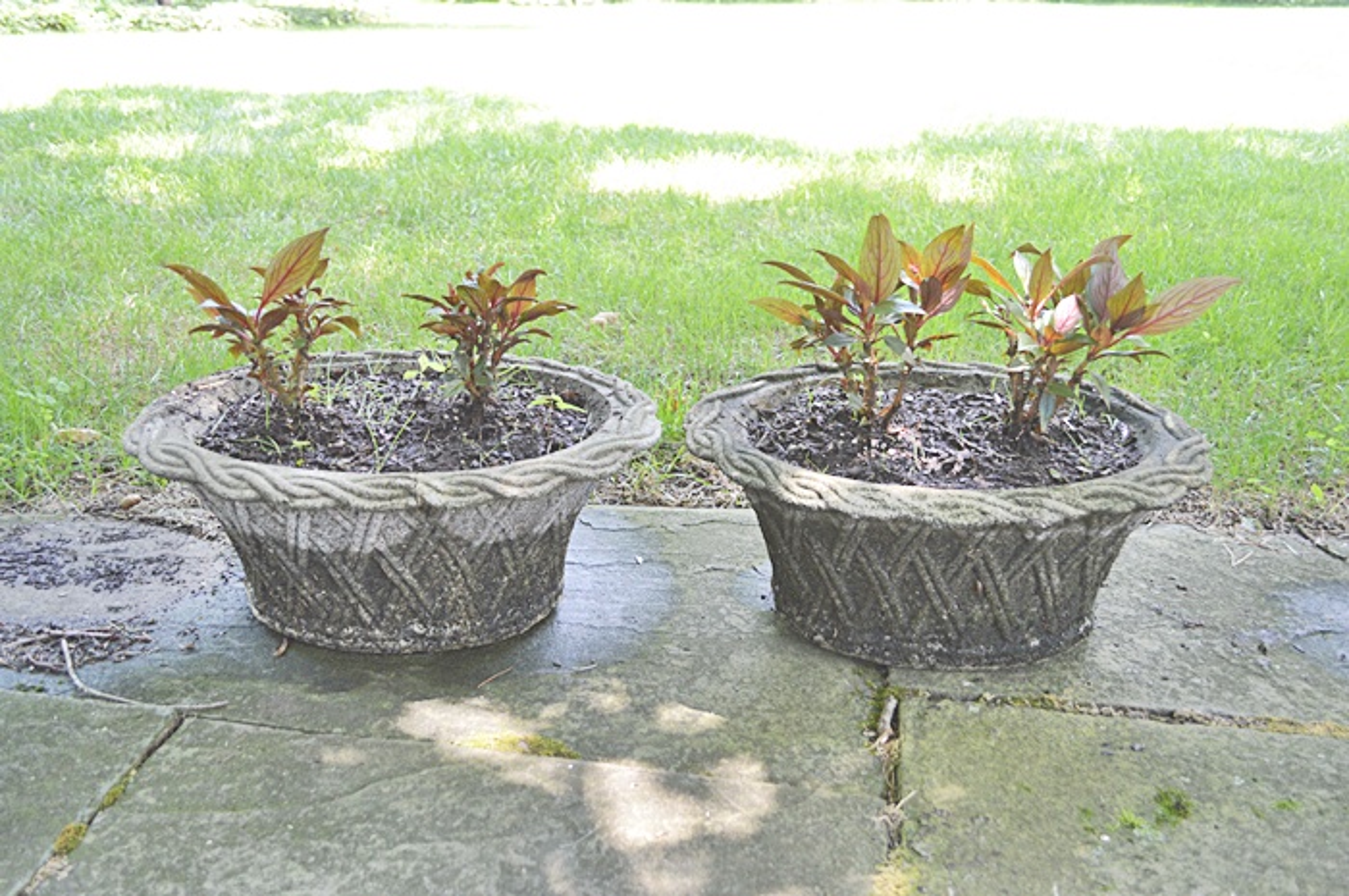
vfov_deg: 39.9
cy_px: 448
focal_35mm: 33
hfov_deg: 57.3
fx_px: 1235
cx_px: 674
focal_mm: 22
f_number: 4.5
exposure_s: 1/60
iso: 400
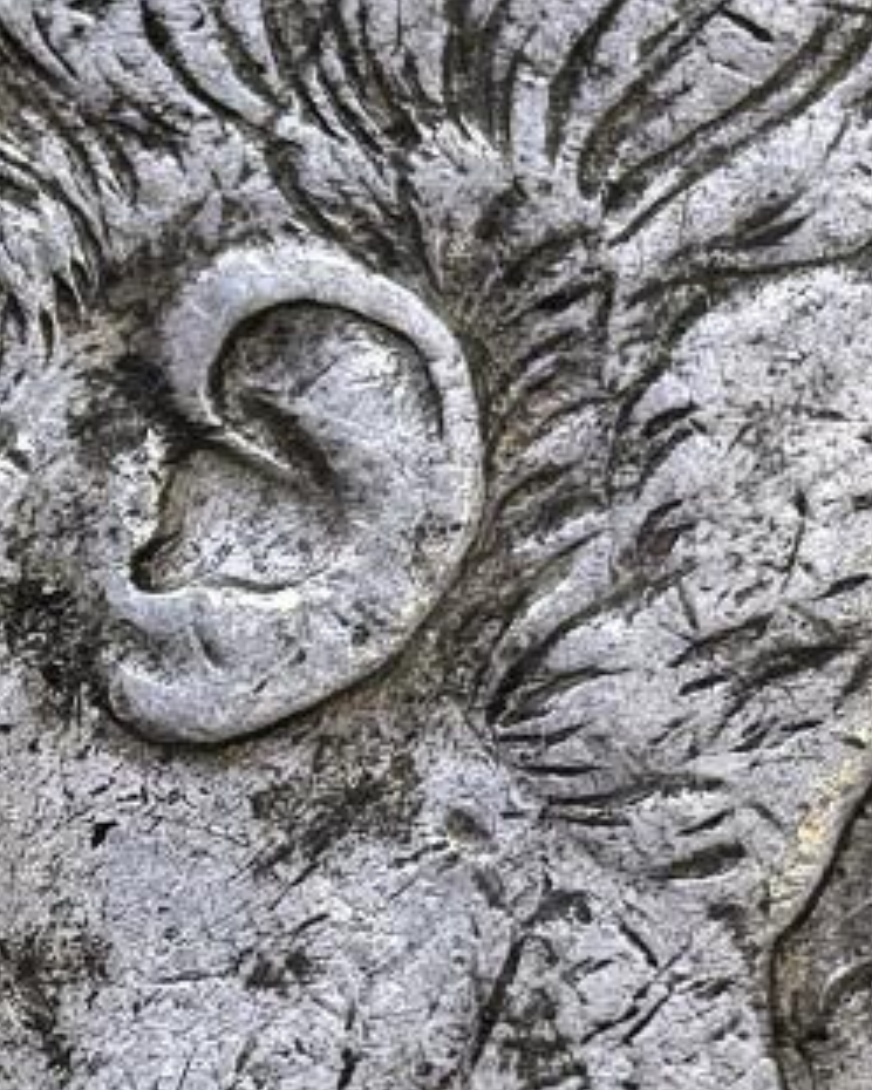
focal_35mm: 306
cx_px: 7
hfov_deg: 5.0
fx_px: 9871
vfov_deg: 6.3
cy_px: 742
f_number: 2
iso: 400
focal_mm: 6.98
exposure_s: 1/25
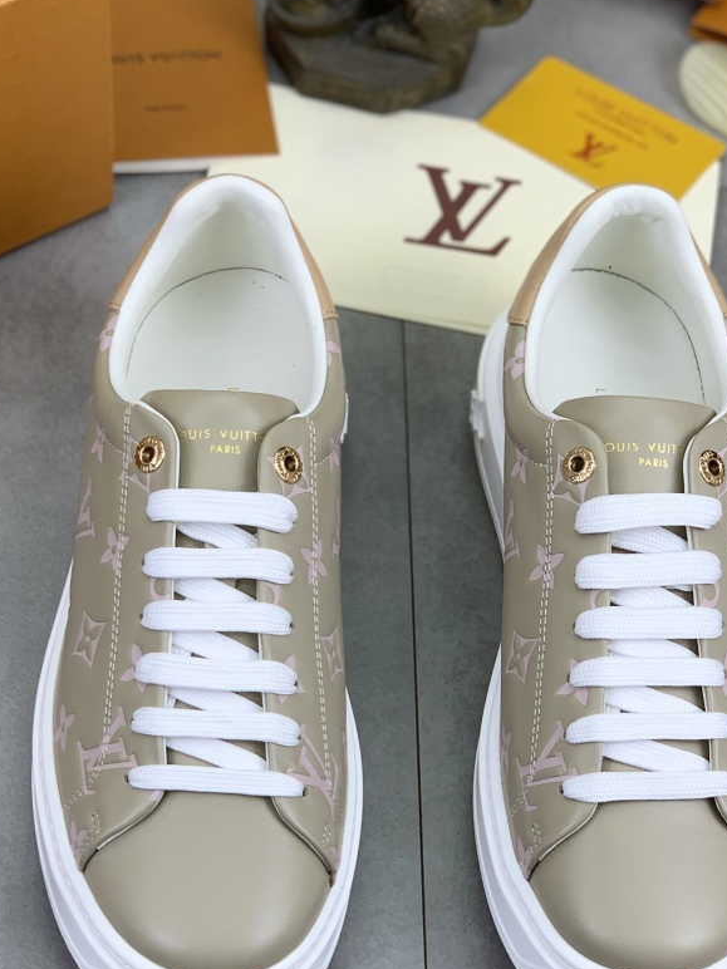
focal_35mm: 97
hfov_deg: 15.2
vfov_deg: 20.2
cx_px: 358
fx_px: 2716
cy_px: 493
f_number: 2.4
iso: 16
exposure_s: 1/121
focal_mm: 6
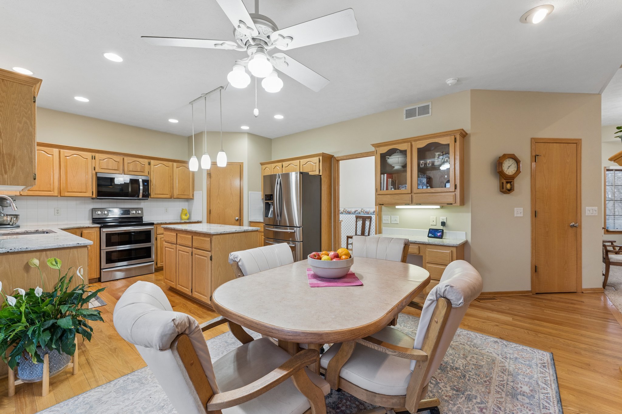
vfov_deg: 81.2
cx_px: 311
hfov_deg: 104.3
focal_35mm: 14
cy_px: 207
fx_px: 242
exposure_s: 1/13
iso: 500
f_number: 6.3
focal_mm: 14
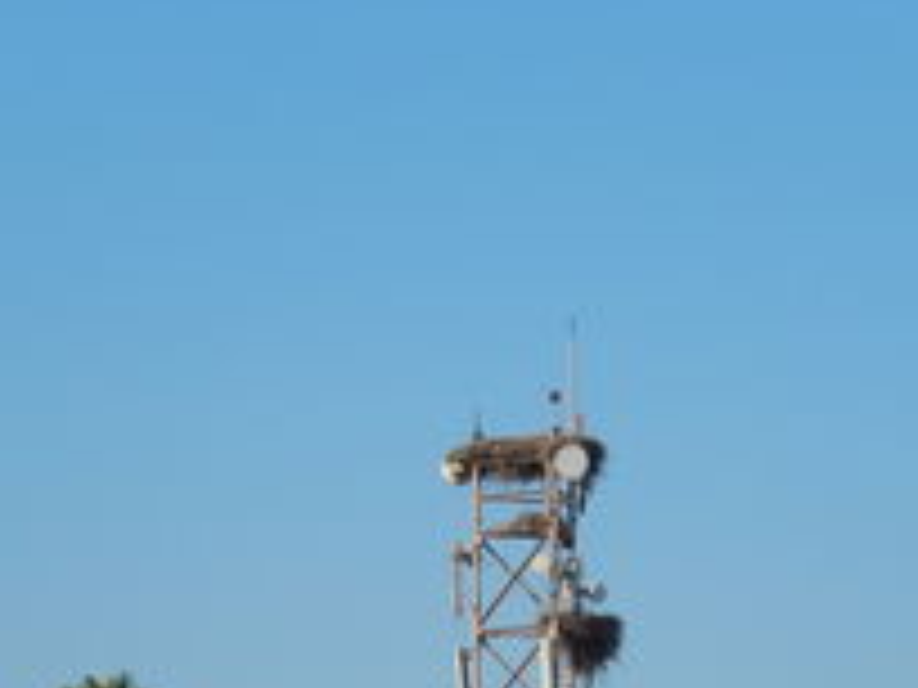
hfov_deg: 5.5
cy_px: 657
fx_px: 9600
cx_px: 536
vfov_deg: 4.1
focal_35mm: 362
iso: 125
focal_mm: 33.3
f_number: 5.7
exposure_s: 1/800
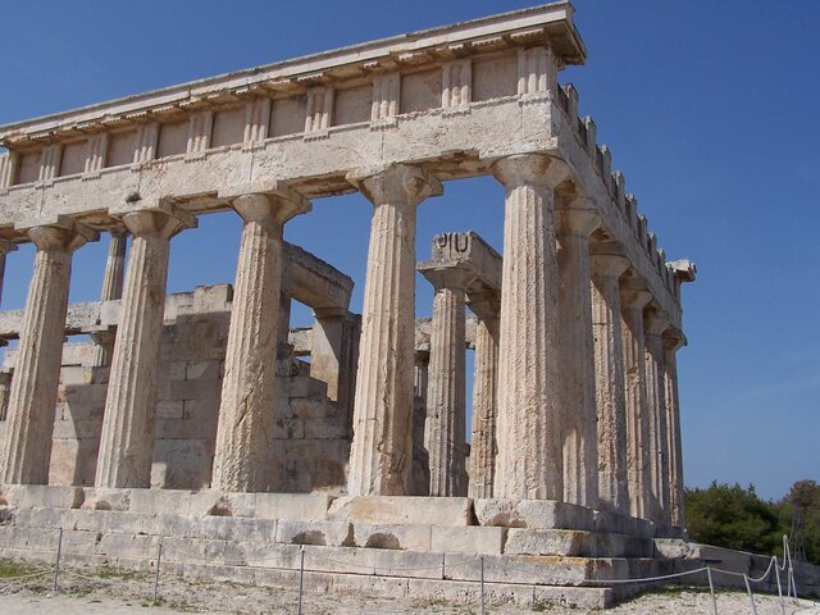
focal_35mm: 38
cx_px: 410
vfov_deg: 37.7
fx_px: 900
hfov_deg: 49.0
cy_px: 308
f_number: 5.6
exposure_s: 1/750
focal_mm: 6.3
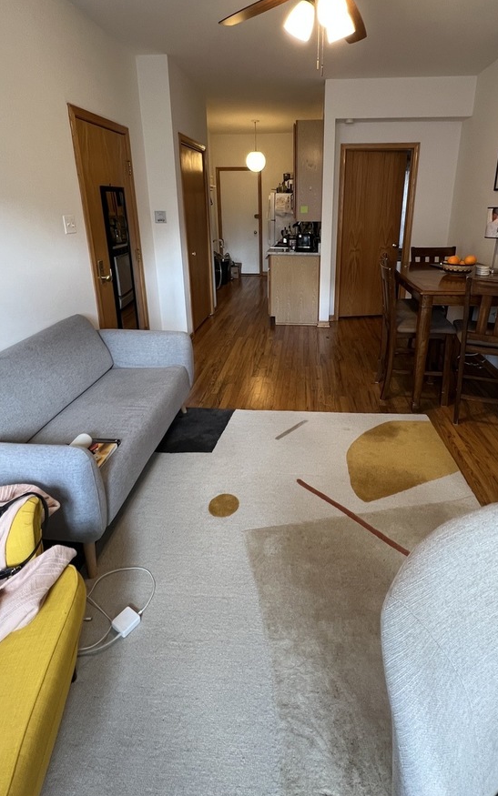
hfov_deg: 67.7
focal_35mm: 17
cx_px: 280
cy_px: 322
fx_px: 369
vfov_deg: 93.2
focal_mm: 1.57
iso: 250
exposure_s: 1/71
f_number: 1.8
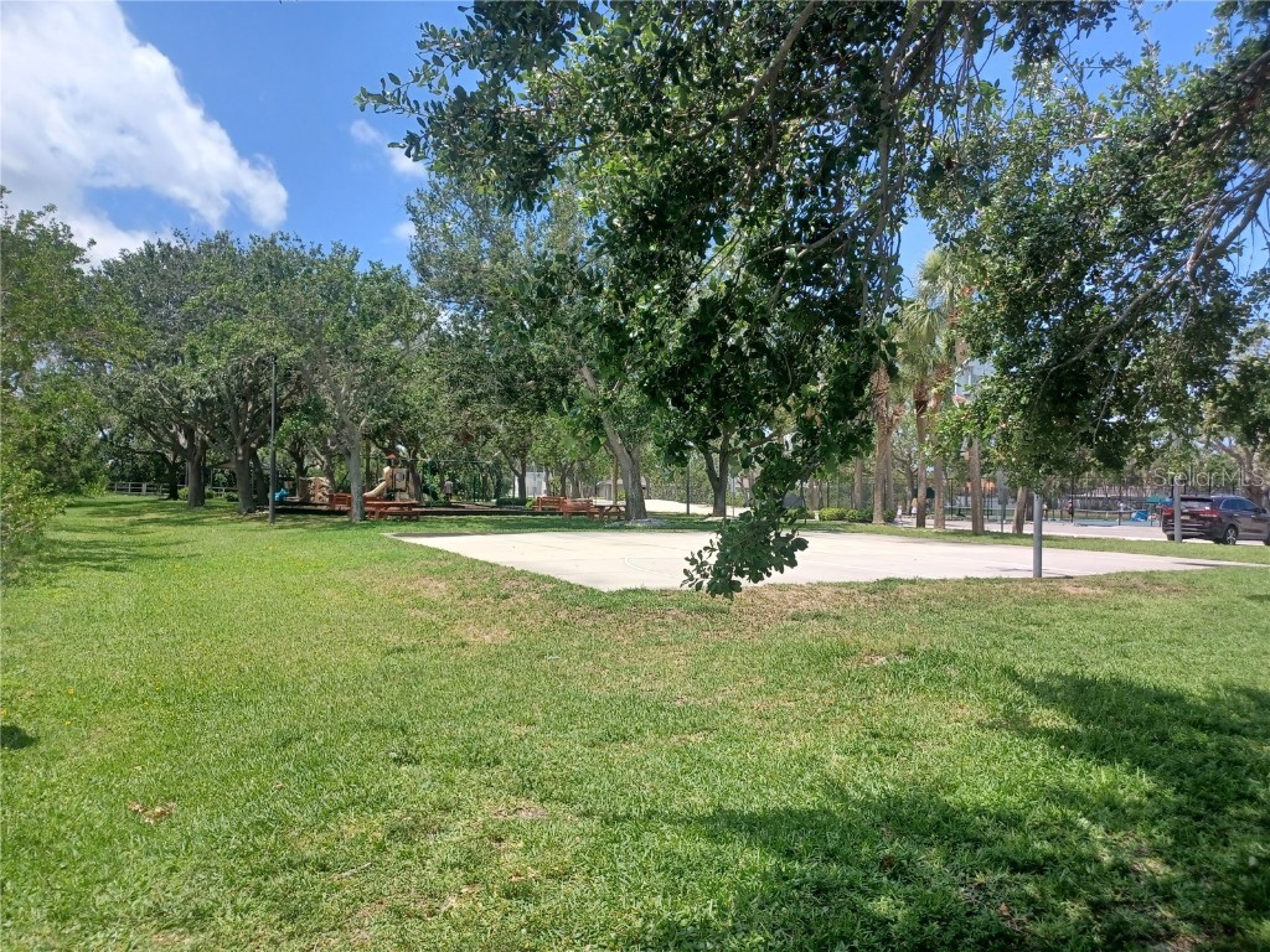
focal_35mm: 25
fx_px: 917
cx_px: 635
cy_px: 476
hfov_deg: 69.4
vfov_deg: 54.9
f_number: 1.8
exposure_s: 1/388
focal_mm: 4.6
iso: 32
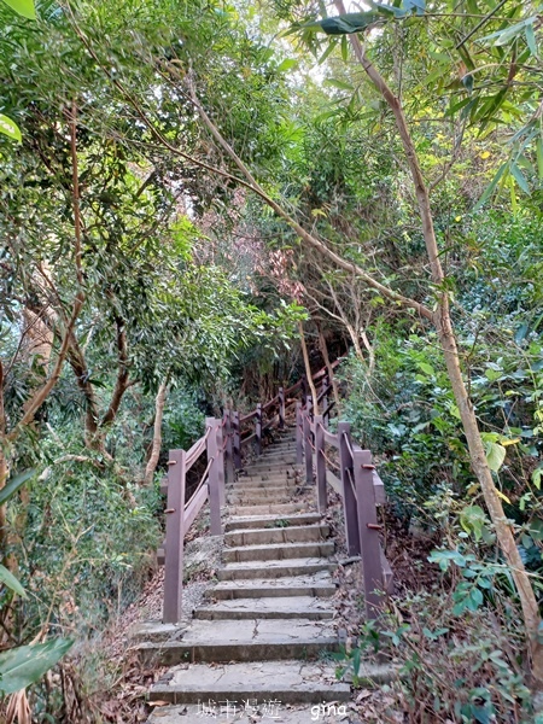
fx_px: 523
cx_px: 272
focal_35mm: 25
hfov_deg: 54.9
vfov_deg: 69.4
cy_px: 362
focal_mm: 4.6
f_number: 1.8
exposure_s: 1/60
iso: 250
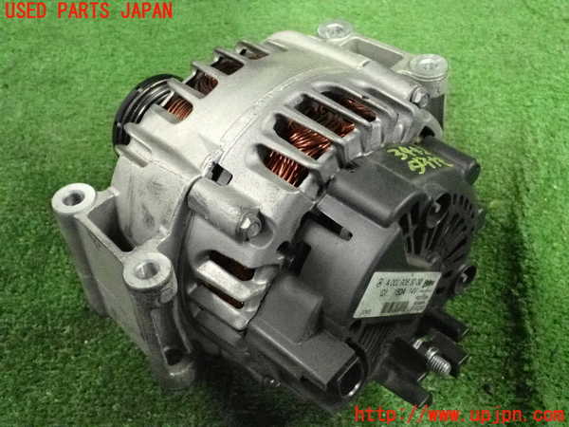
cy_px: 214
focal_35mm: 50
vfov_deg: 29.1
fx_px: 822
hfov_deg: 38.2
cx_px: 284
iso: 5000
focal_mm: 9.01
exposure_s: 1/125
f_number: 3.2
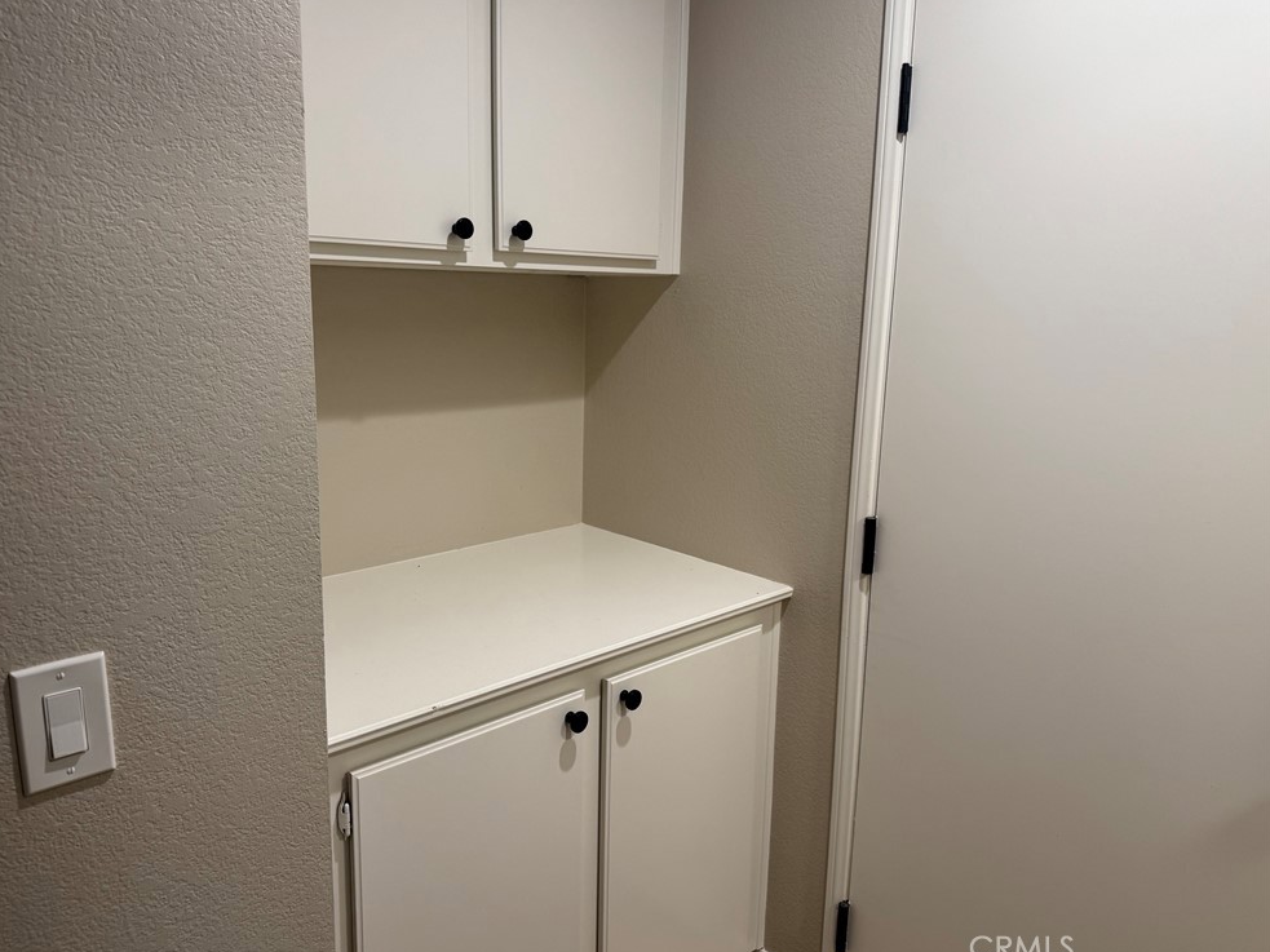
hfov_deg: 69.4
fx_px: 917
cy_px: 470
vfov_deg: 54.9
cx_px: 611
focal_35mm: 25
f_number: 1.78
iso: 100
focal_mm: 6.76
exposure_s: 1/63
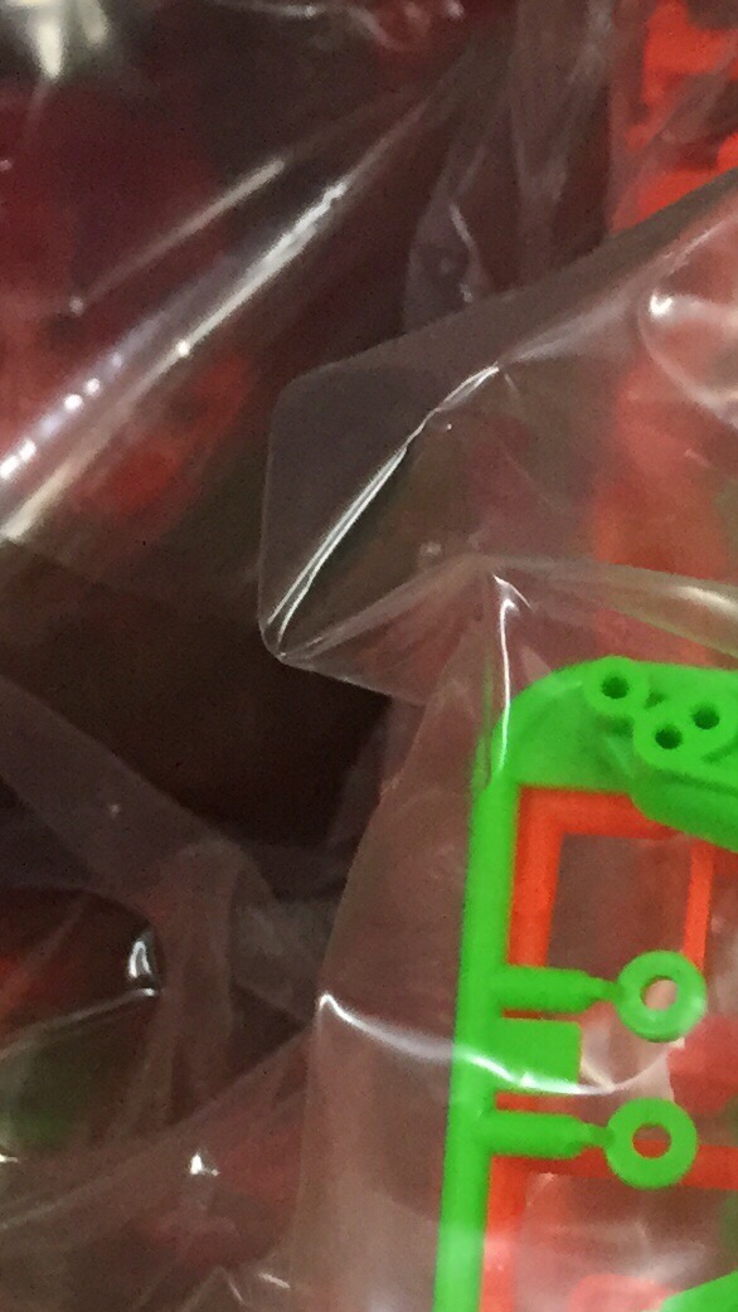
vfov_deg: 21.1
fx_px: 3445
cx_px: 1370
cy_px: 1206
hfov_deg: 11.3
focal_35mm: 99
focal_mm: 4.15
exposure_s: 1/33
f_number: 2.2
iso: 160
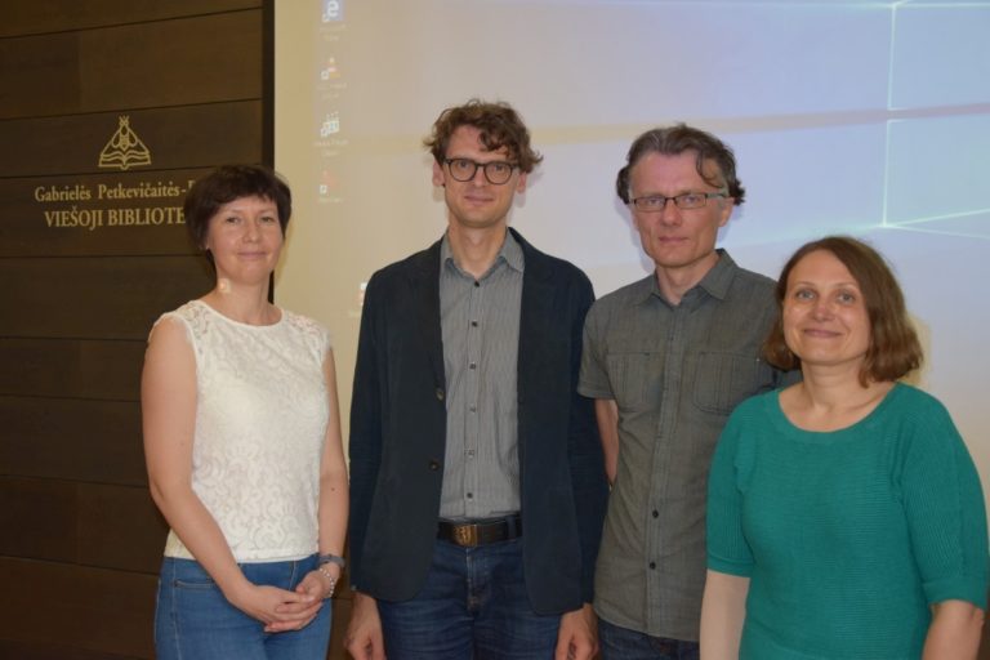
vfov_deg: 28.1
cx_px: 495
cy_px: 330
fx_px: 1320
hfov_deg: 41.1
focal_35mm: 48
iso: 900
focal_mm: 32
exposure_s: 1/60
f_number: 4.2
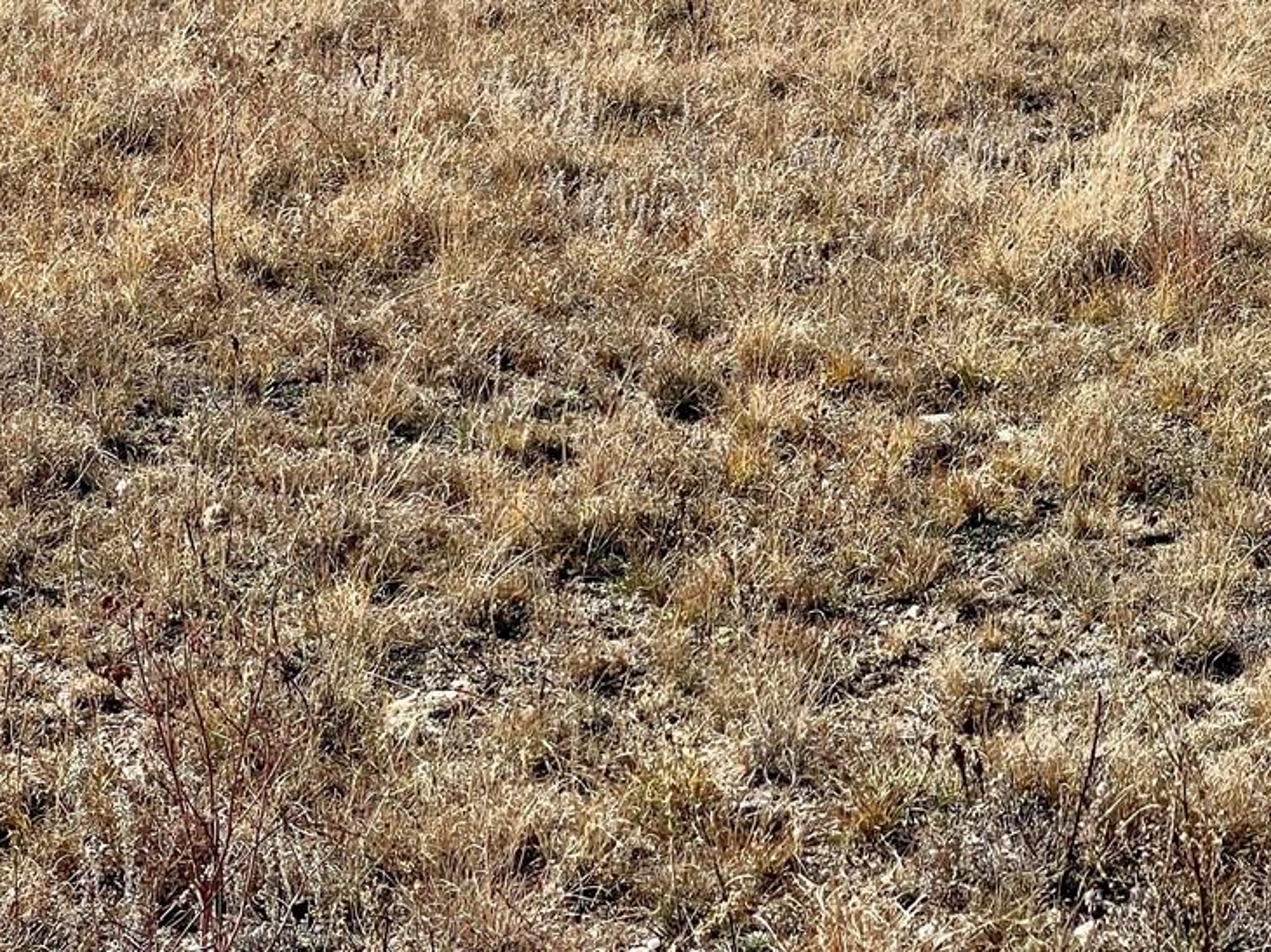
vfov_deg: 12.8
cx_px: 1294
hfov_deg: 16.9
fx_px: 4184
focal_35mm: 114
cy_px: -44
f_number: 2
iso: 25
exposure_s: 1/1546
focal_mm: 6
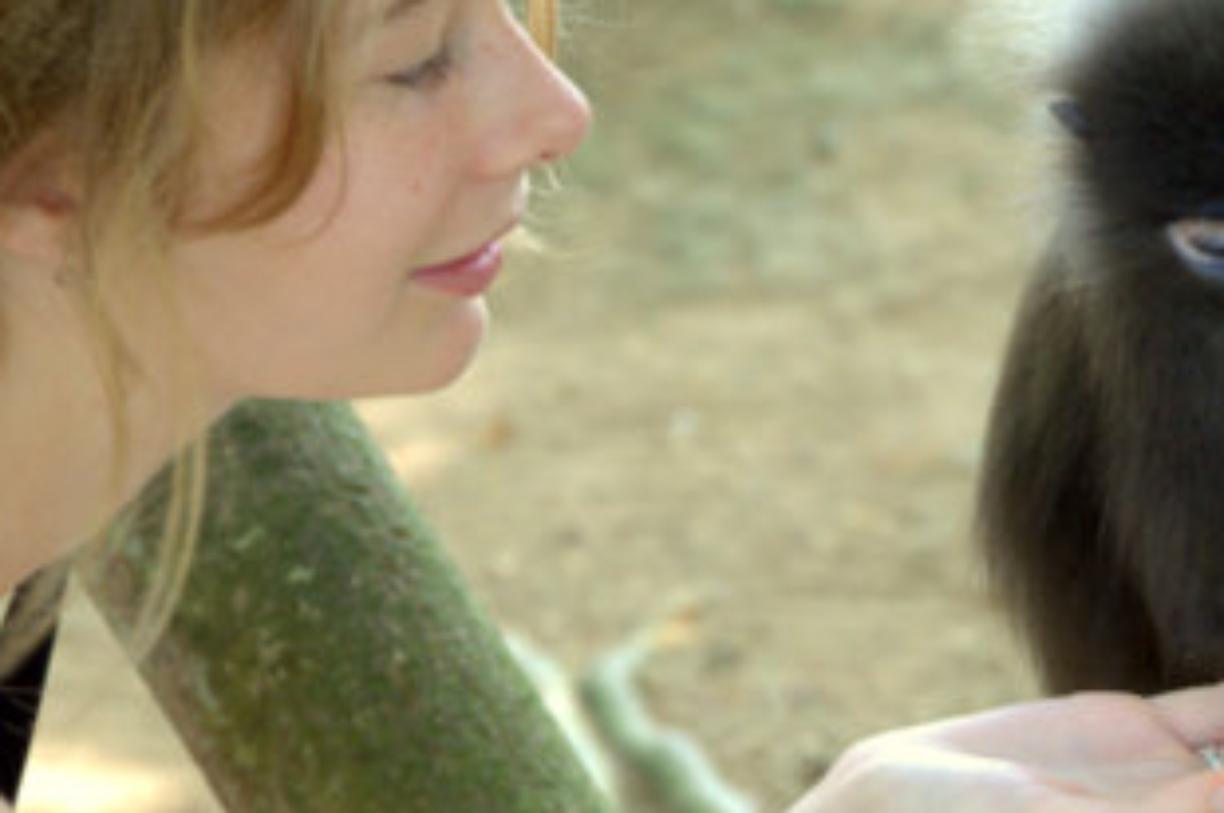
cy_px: 280
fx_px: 7268
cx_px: 920
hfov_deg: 9.6
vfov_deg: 6.4
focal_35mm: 214
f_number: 5.6
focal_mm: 92
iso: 500
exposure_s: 1/60
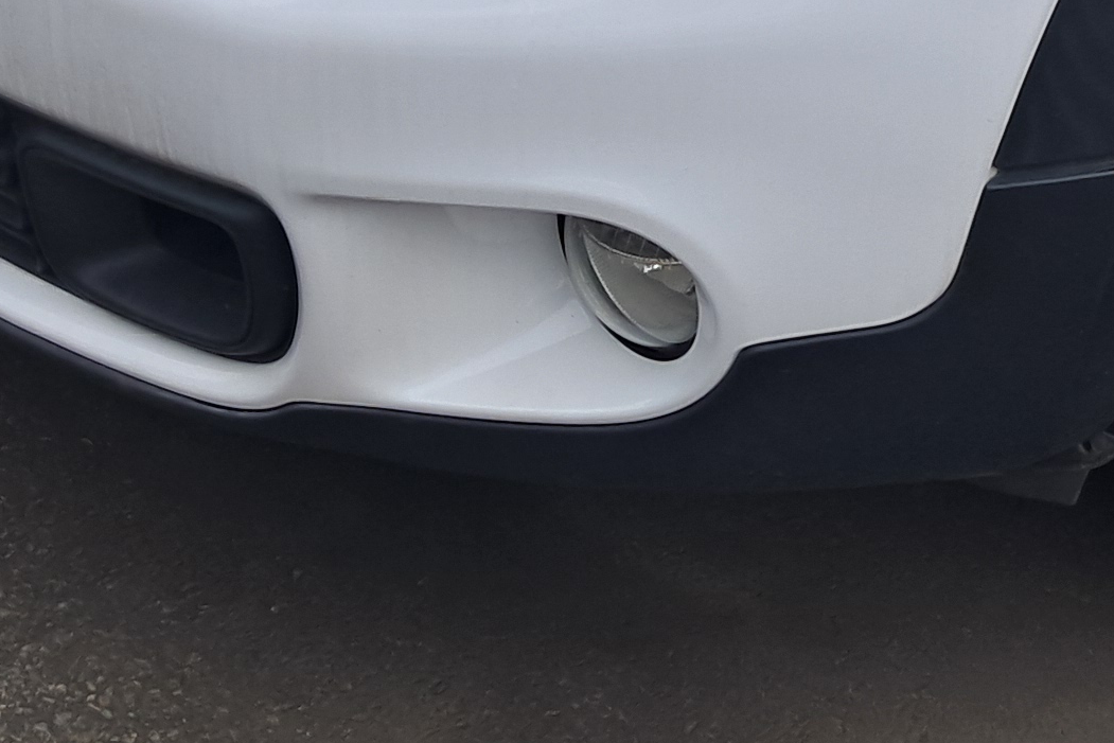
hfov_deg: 18.0
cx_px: 1273
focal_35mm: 109
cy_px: -724
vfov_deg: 11.4
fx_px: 3373
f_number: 1.8
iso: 50
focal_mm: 4
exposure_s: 1/333
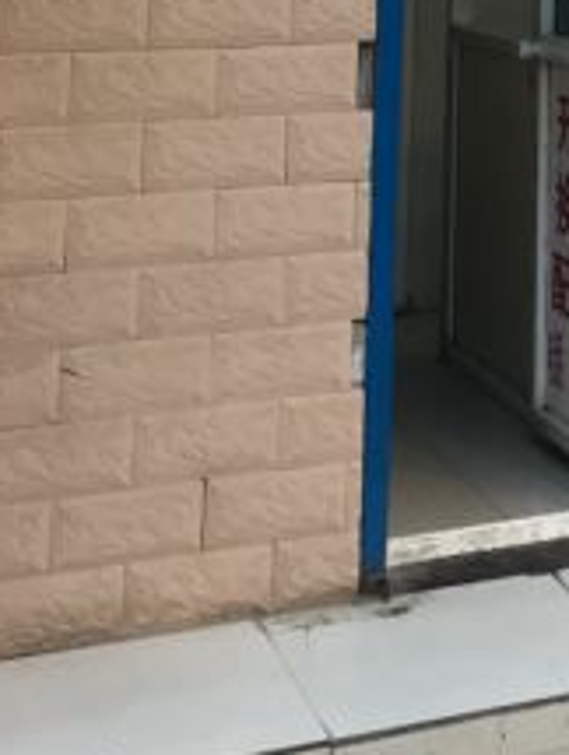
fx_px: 1989
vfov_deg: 19.3
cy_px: -313
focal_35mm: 91
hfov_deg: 15.2
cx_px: 824
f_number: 1.8
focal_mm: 3.99
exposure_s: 1/103
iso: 32
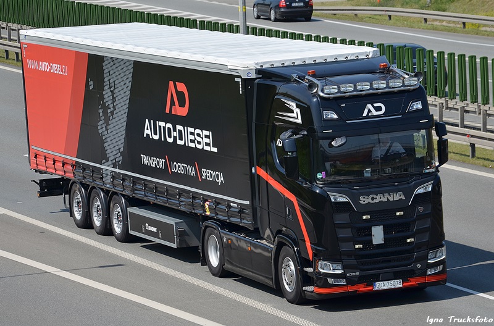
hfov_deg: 13.1
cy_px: 163
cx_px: 247
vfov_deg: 8.7
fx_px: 2154
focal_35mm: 158
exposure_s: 1/1000
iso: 125
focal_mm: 105
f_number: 5.6
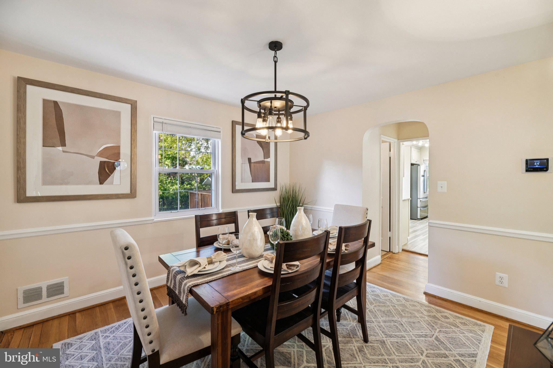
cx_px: 276
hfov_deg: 104.3
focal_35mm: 14
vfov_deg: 81.2
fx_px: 215
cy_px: 184
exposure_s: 1/5
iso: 400
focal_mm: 14
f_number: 8
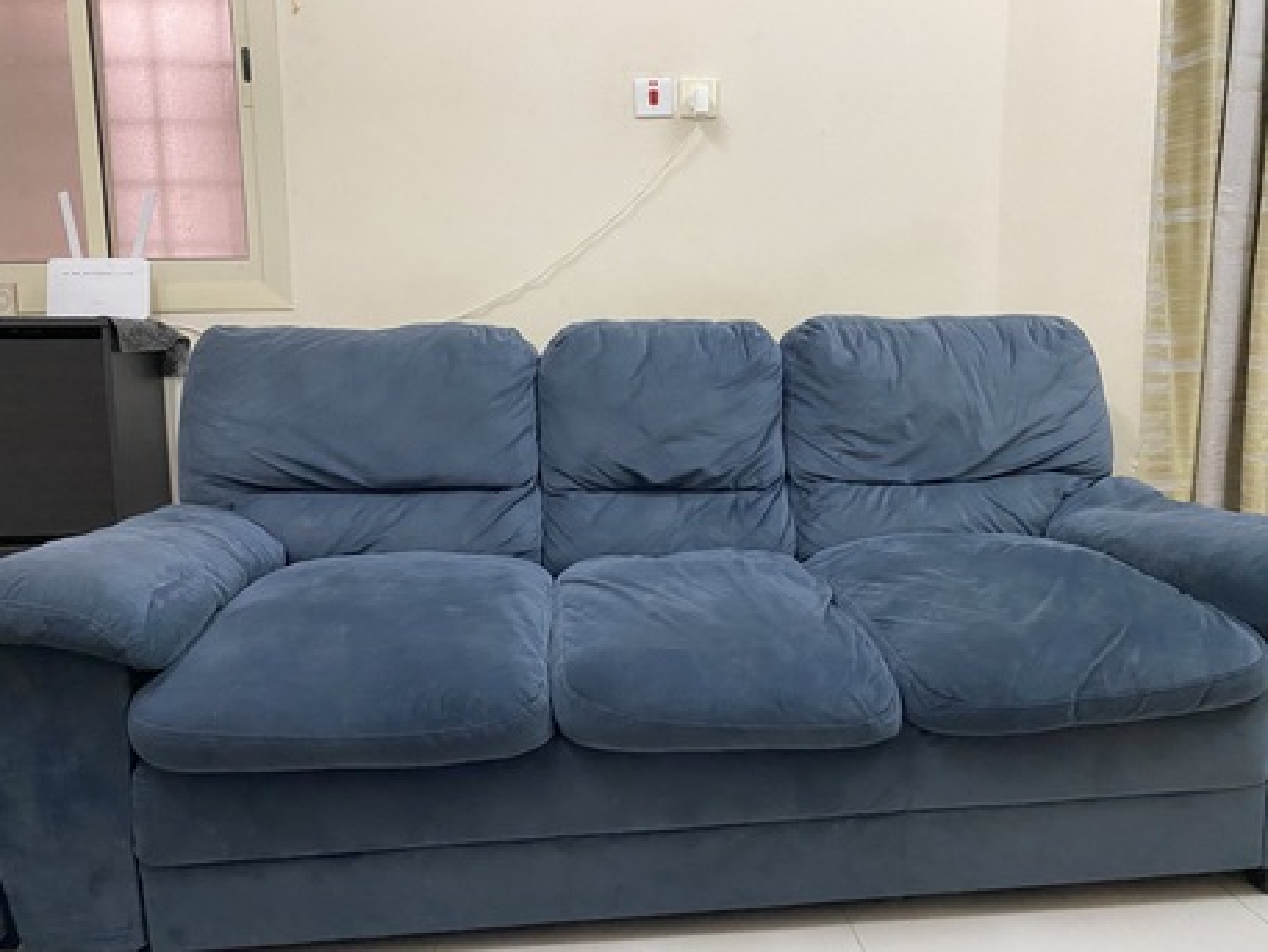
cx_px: 634
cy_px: 476
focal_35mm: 26
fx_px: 953
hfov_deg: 67.3
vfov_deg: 53.1
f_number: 1.8
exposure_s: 1/60
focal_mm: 4.25
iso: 500
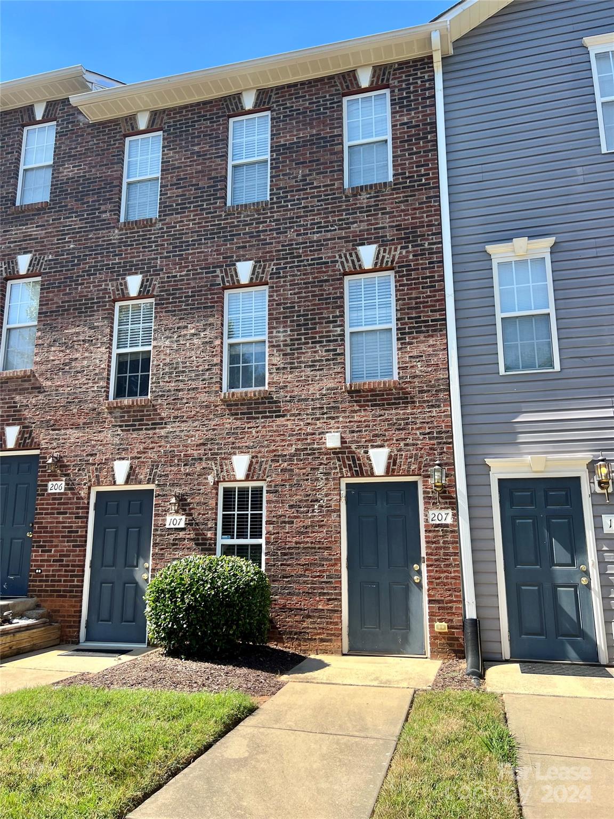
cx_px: 307
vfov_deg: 67.3
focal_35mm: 26
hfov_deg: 53.1
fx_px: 615
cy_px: 410
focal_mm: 5.7
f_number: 1.5
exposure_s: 1/1326
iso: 50
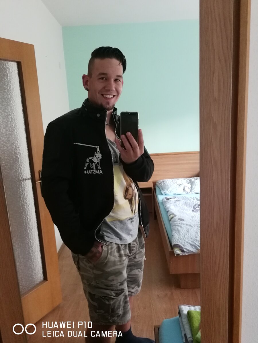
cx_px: 129
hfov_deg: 51.4
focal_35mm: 27
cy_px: 172
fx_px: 268
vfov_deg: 65.3
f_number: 2.2
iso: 640
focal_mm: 3.95
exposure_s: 1/17.1
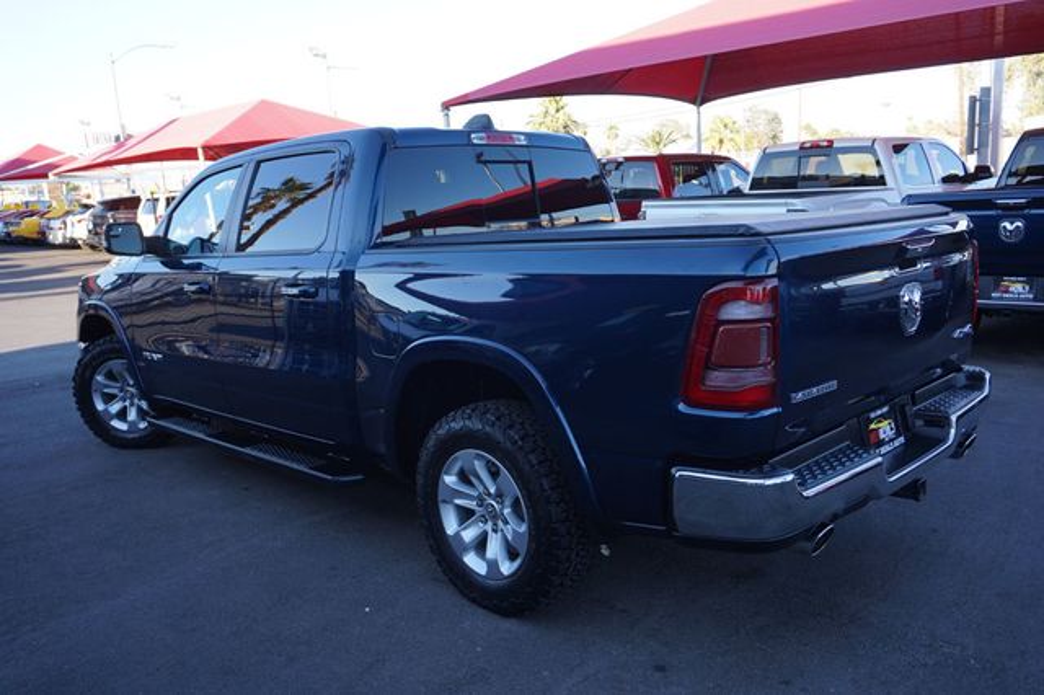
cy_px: 348
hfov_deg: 62.0
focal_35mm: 30
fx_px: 870
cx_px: 522
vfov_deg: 43.6
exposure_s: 1/80
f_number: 5.6
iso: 100
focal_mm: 20
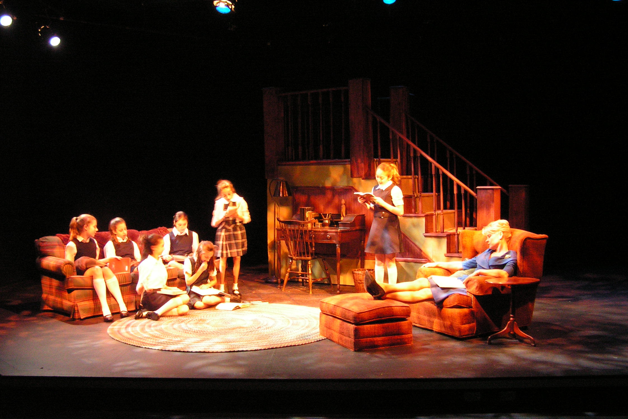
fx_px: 698
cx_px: 313
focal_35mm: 40
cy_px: 218
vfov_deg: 33.4
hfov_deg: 48.5
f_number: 2.8
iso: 200
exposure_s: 1/5
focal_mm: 6.3
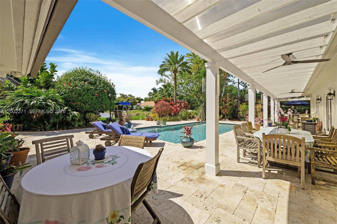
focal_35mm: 14
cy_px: 112
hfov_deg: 104.3
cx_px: 168
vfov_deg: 81.1
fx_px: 131
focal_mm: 14
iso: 200
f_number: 8
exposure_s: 1/800
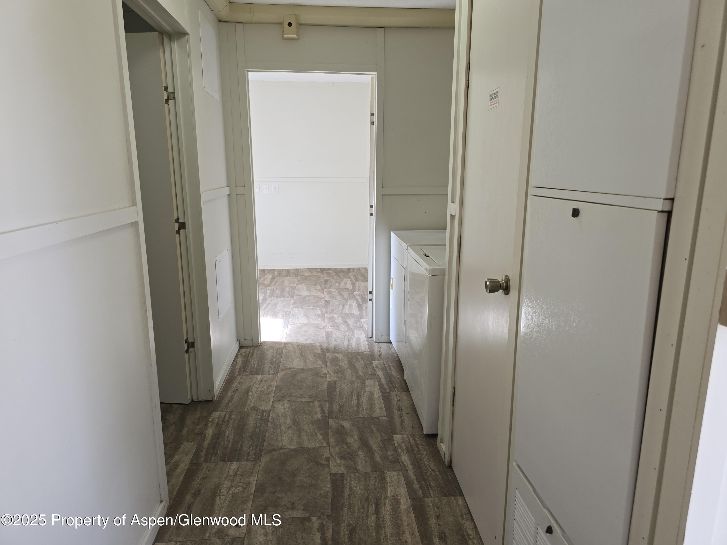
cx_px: 364
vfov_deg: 58.9
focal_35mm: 23
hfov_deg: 73.9
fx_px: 483
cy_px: 272
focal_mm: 6.3
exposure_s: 1/120
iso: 80
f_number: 1.7
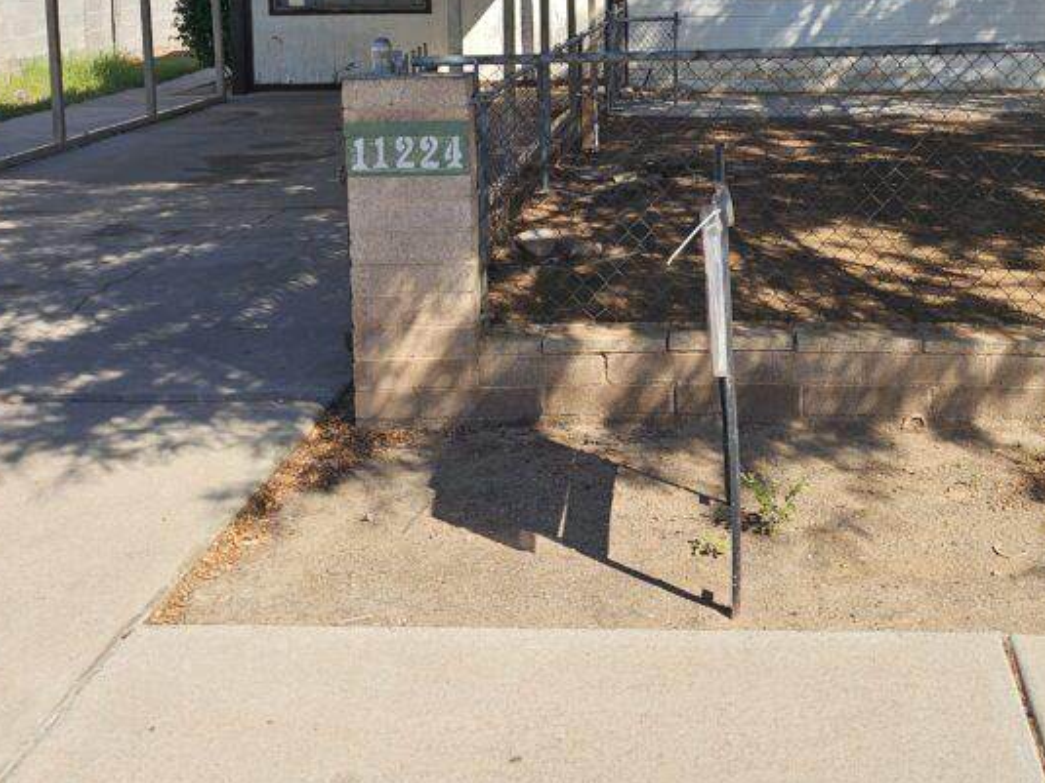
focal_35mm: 44
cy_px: 41
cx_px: 723
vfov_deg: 31.0
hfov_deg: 42.2
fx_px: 1328
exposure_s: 1/593
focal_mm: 6.3
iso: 12
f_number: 1.7
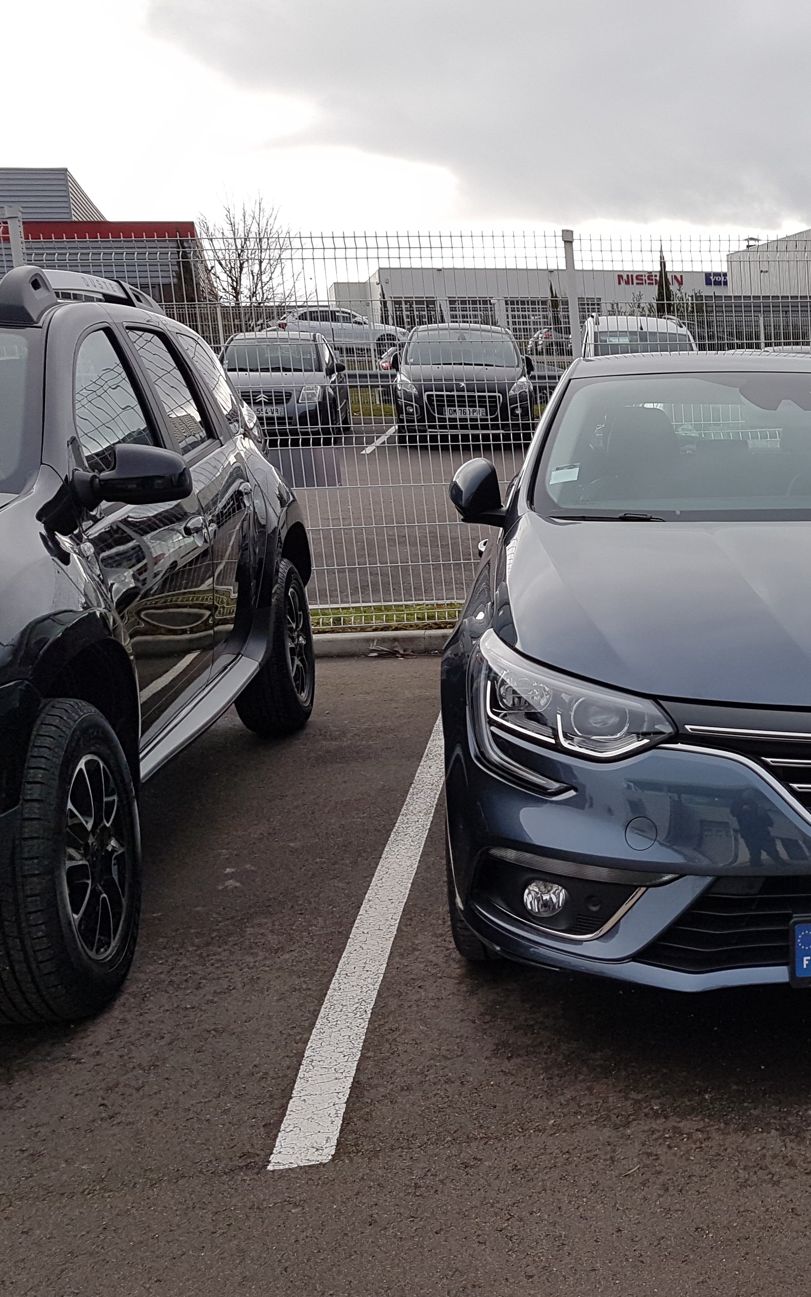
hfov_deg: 29.4
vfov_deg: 50.4
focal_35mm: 39
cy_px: 659
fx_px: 1379
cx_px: 899
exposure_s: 1/1060
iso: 40
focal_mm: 4.2
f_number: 1.7
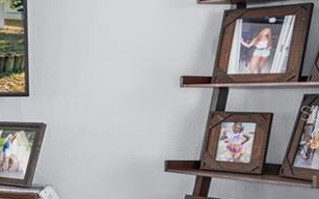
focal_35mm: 85
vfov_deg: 15.4
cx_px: -438
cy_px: 113
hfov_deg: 15.0
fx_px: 739
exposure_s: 1/2.5
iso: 250
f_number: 9
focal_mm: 16
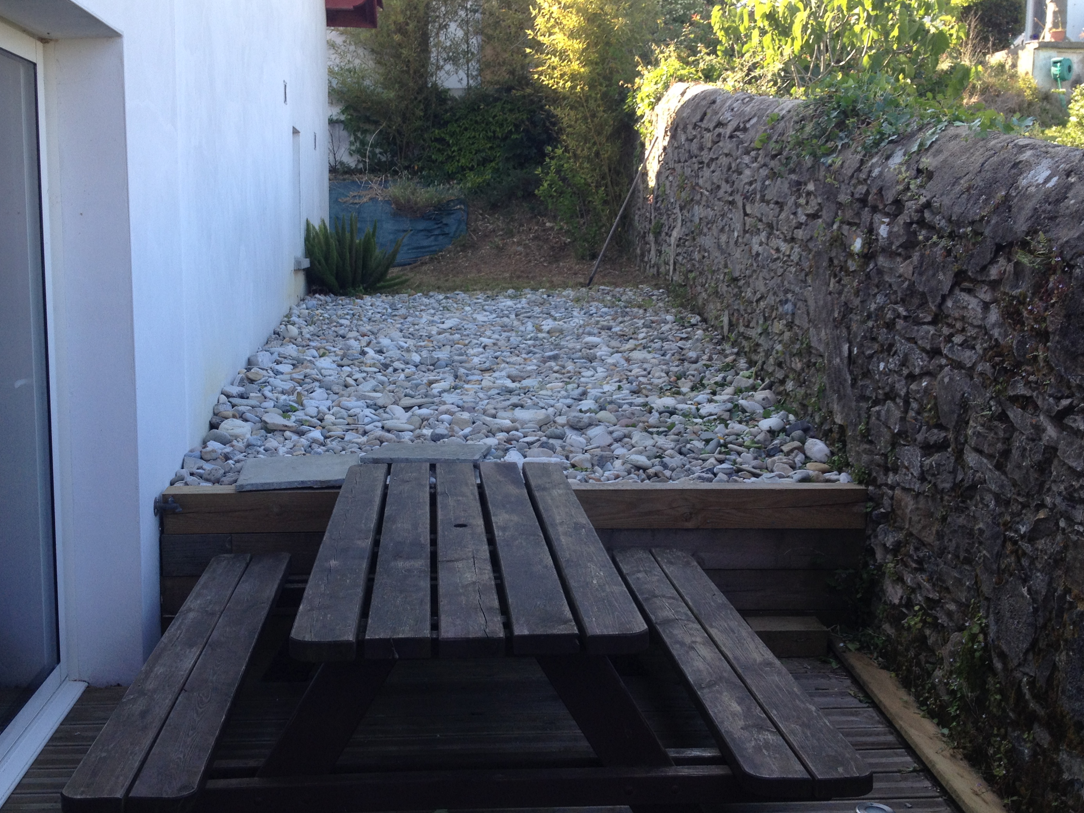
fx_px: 1284
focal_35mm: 41
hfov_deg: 45.7
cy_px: 395
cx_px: 487
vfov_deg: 35.1
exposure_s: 1/206
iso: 50
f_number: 2.4
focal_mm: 4.28
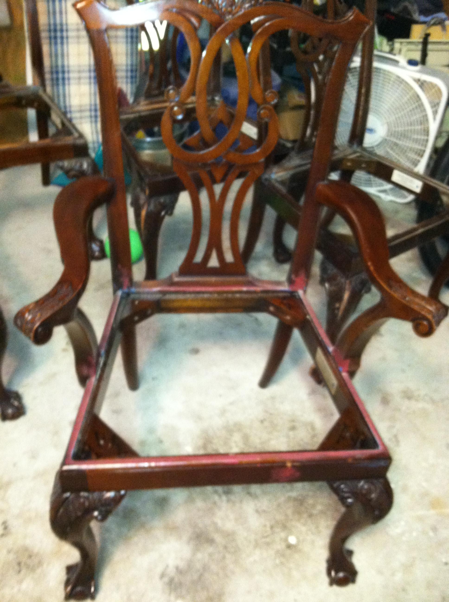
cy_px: 301
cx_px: 224
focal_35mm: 35
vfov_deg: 52.7
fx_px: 607
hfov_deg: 40.6
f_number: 2.8
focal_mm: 3.85
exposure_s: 1/15
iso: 500
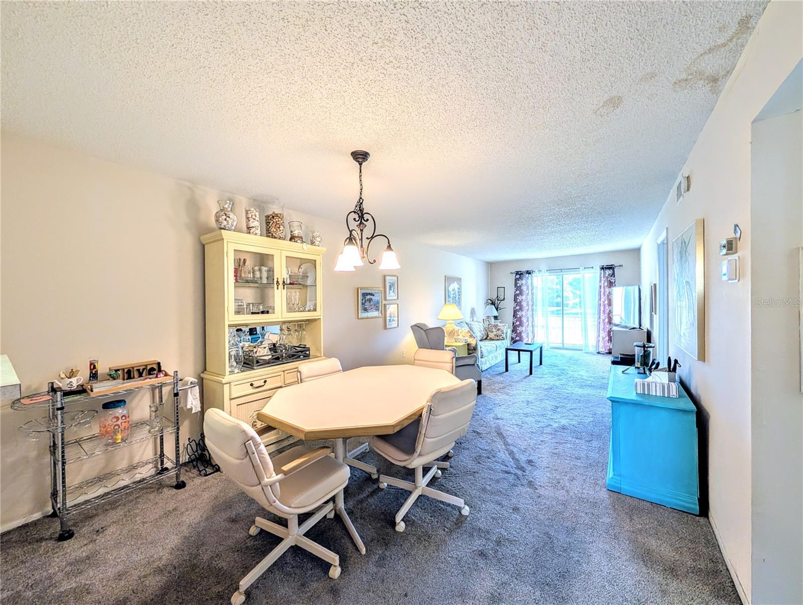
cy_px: 302
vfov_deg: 94.6
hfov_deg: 110.5
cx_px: 402
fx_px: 279
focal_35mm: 12
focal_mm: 2.02
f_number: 1.7
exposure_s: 1/120
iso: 117
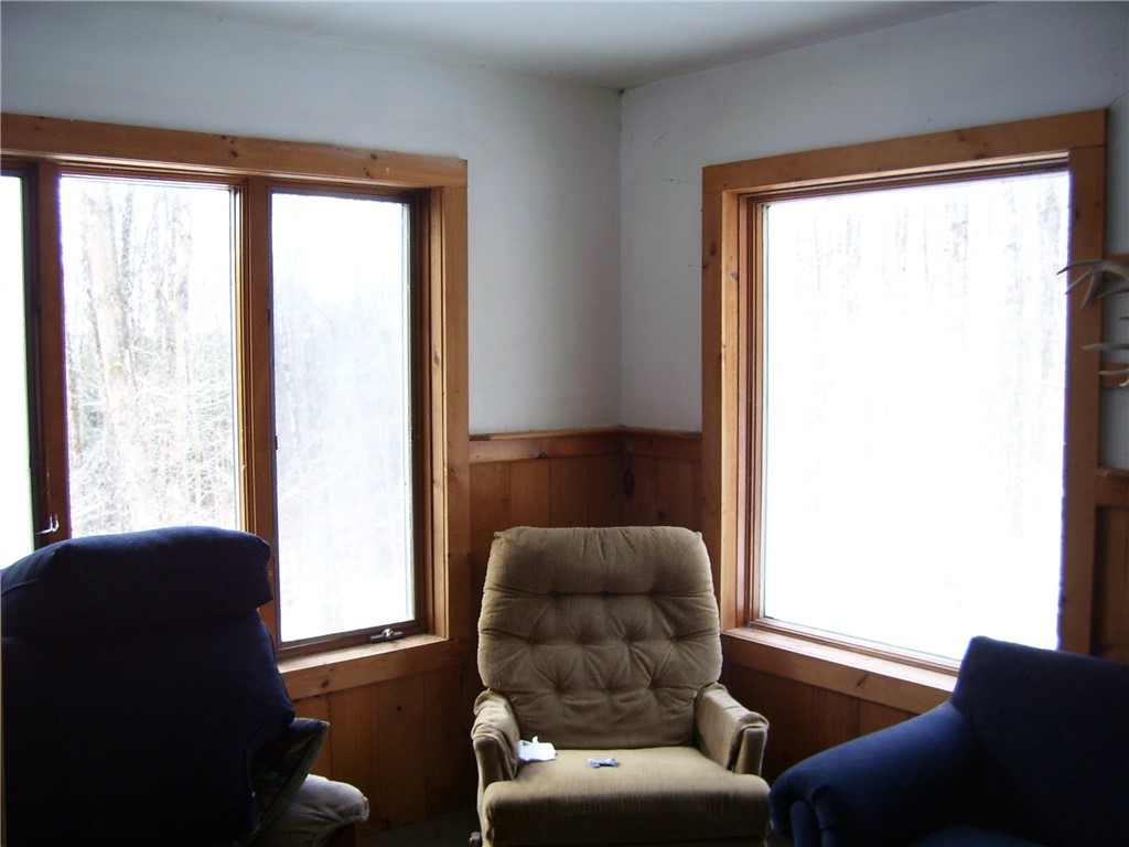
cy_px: 424
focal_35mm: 34
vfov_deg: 41.8
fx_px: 1109
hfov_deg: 54.0
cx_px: 564
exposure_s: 1/30
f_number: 2.7
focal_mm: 5.6
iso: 100
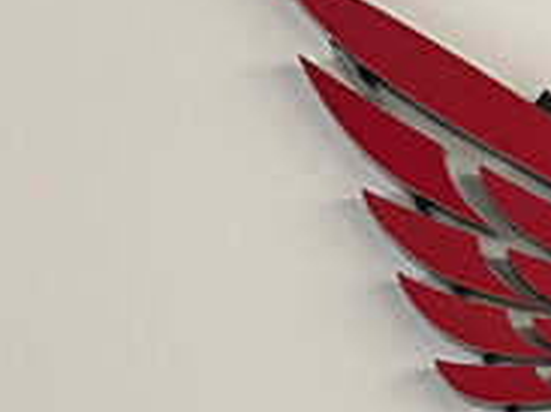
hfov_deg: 5.8
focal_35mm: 337
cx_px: 945
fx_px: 5361
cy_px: 860
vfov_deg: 4.3
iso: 200
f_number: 2.8
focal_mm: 9
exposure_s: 1/121
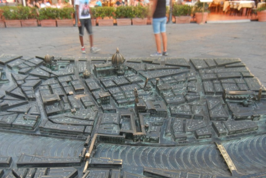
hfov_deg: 50.6
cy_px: 112
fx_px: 281
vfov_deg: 34.9
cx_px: 116
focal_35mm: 38
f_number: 3.5
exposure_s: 1/2.2
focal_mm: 5.4
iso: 200
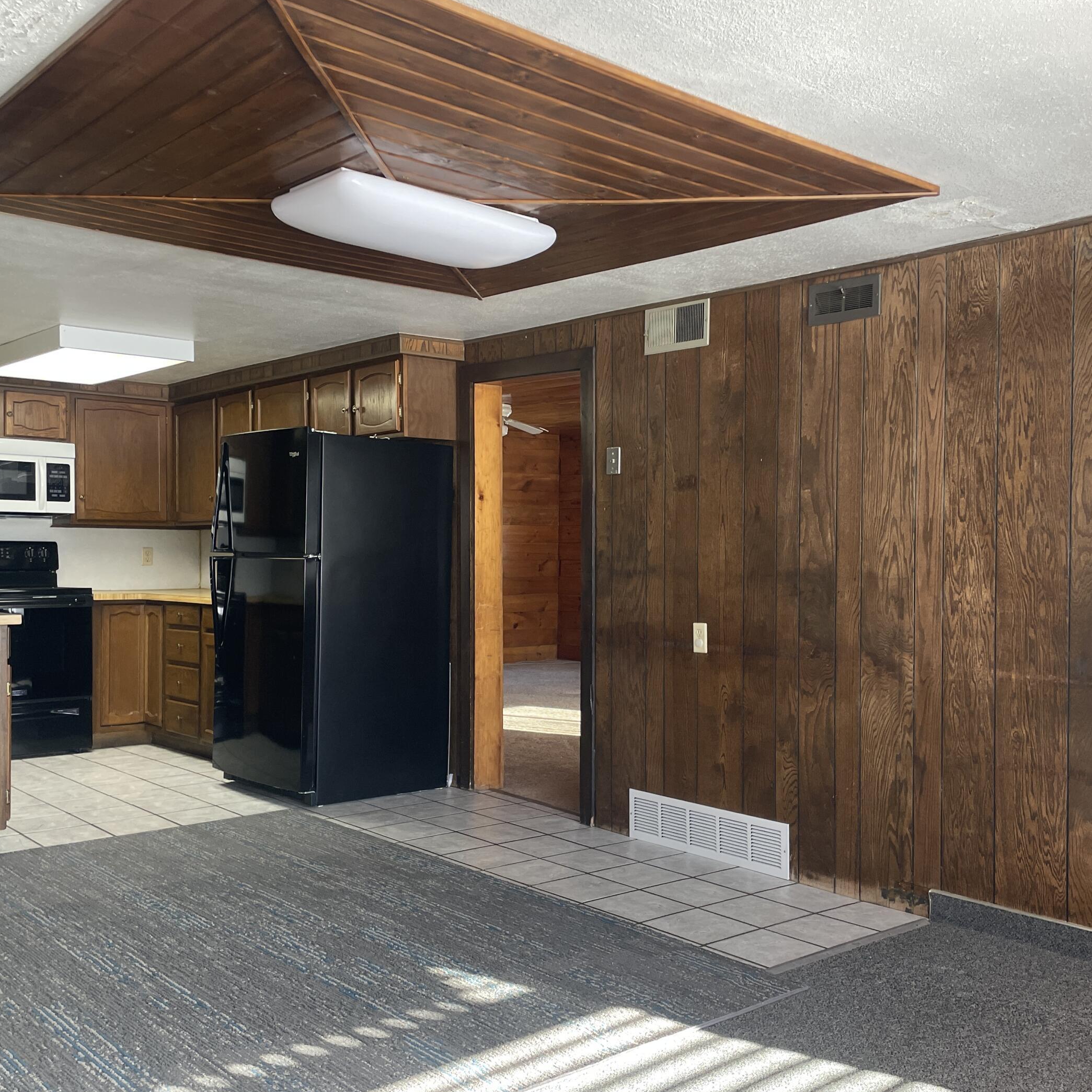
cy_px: 558
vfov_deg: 49.7
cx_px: 592
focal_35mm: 33
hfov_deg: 49.7
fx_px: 1178
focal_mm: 4.2
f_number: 1.6
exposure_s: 1/121
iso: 100
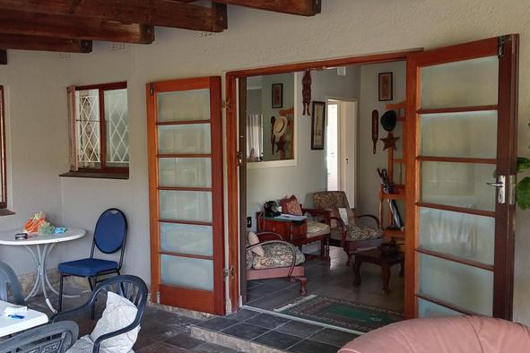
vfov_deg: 35.1
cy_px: 172
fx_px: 559
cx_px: 222
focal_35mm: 38
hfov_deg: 50.5
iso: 822
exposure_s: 1/25
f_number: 1.8
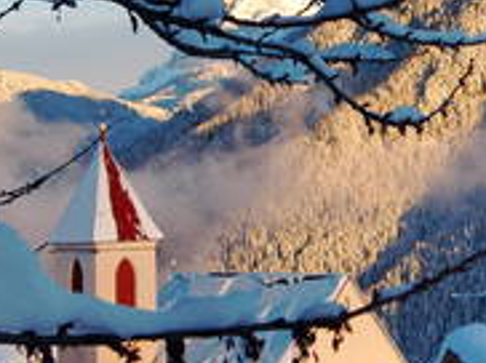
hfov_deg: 16.2
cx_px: 390
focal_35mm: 121
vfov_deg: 12.2
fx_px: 1697
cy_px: 182
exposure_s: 1/250
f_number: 3.6
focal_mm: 9.8
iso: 64
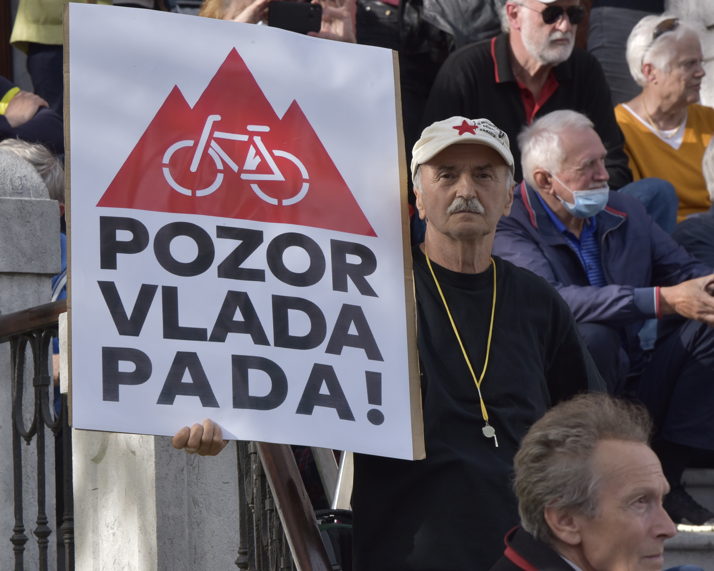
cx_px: 278
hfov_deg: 7.0
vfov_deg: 5.6
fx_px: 5854
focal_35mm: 277
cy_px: 259
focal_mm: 200
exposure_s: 1/320
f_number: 11
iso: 400
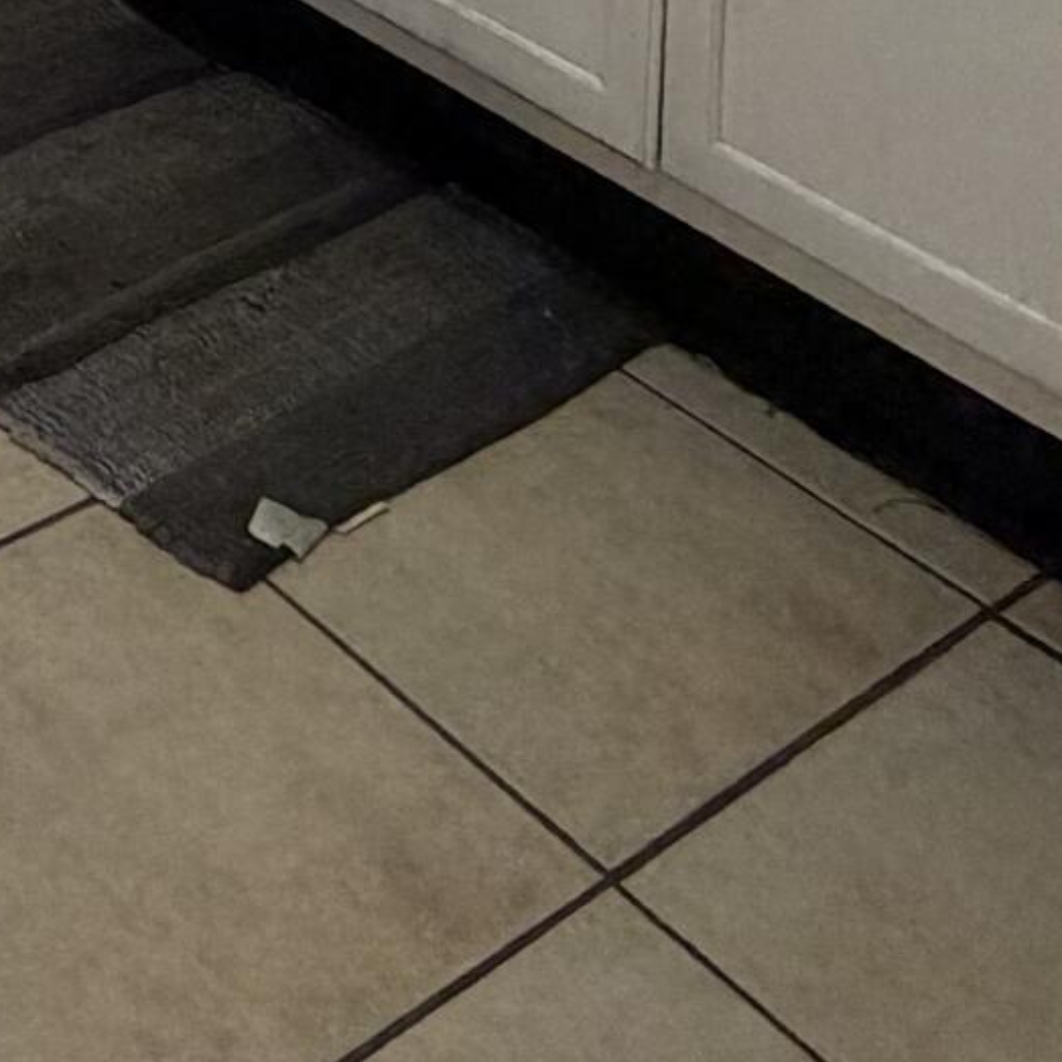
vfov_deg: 16.6
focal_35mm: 71
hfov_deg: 22.2
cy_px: -1196
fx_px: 2464
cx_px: -262
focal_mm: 2.22
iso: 250
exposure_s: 1/60
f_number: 2.2
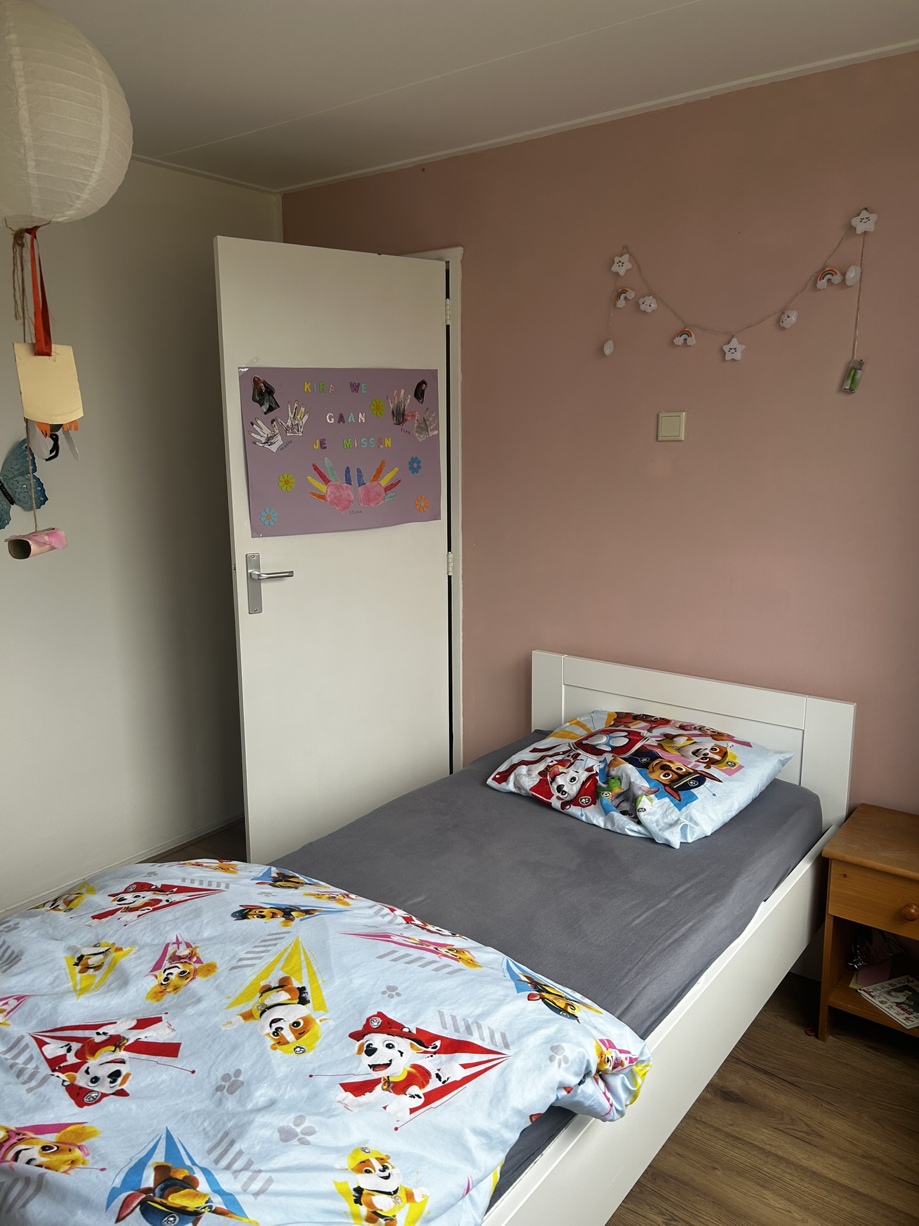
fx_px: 920
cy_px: 613
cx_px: 460
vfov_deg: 67.3
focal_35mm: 26
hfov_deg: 53.1
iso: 50
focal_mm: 5.7
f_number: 1.5
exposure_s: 1/353
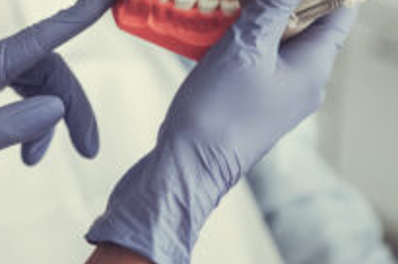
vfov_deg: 10.5
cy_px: 31
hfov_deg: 15.6
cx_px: 34
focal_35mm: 130
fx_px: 1435
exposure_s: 1/100
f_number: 2.8
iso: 800
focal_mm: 60
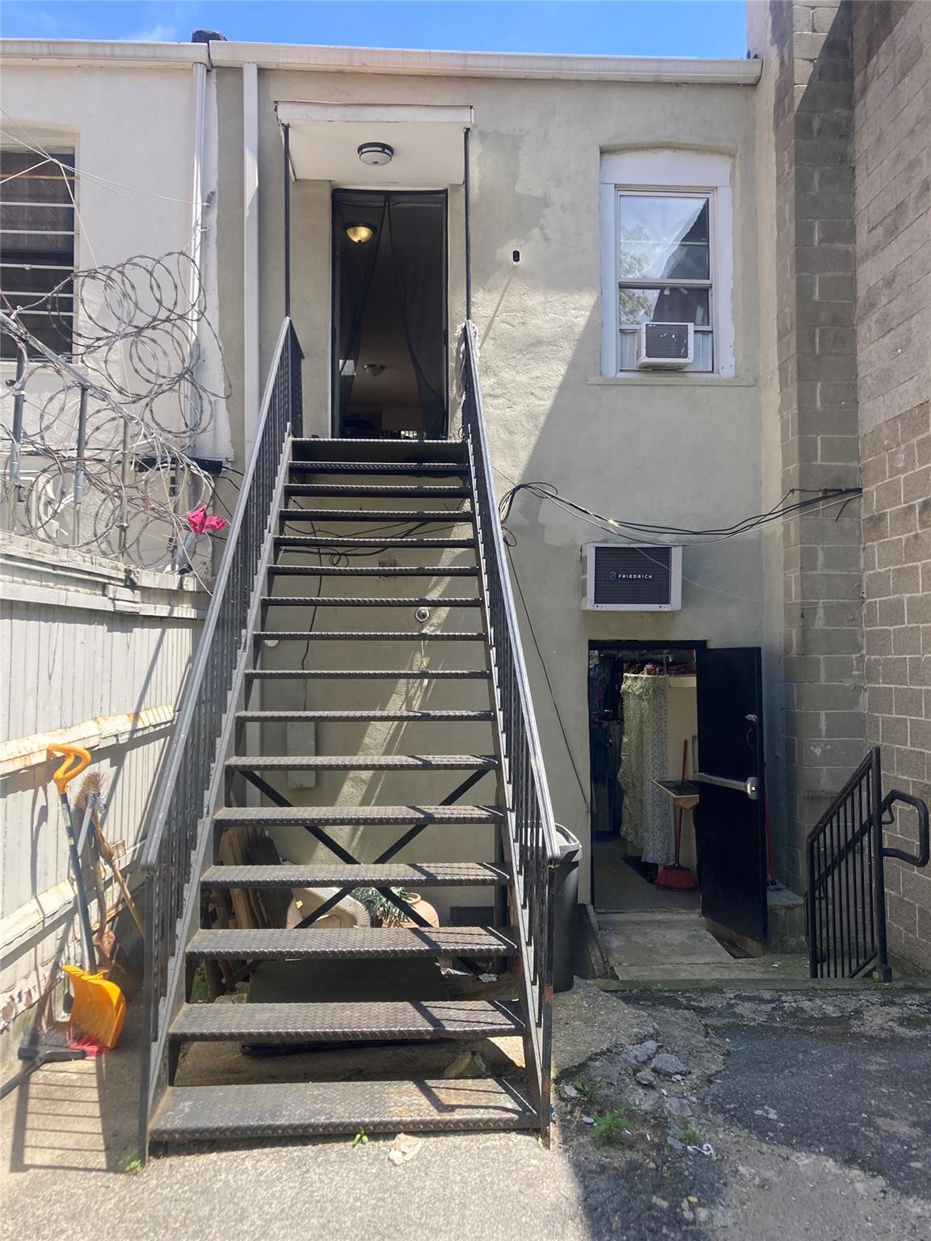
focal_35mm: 28
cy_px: 620
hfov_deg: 49.7
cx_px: 466
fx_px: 1004
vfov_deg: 63.4
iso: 20
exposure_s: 1/666
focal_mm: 3.99
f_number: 1.8
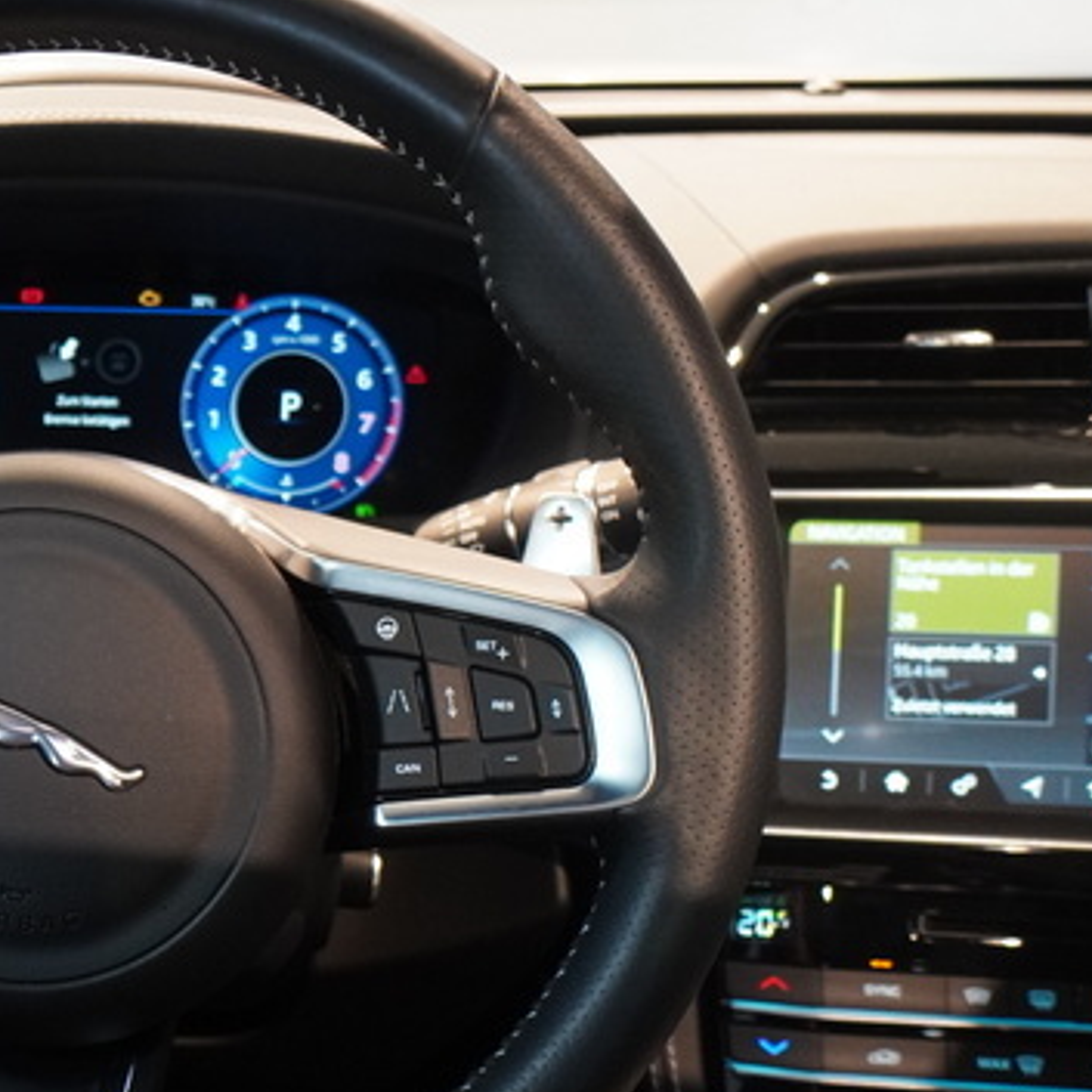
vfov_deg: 32.6
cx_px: -6
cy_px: 677
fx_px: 1856
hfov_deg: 30.4
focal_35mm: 52
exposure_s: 1/13
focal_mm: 18
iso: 2000
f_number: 4
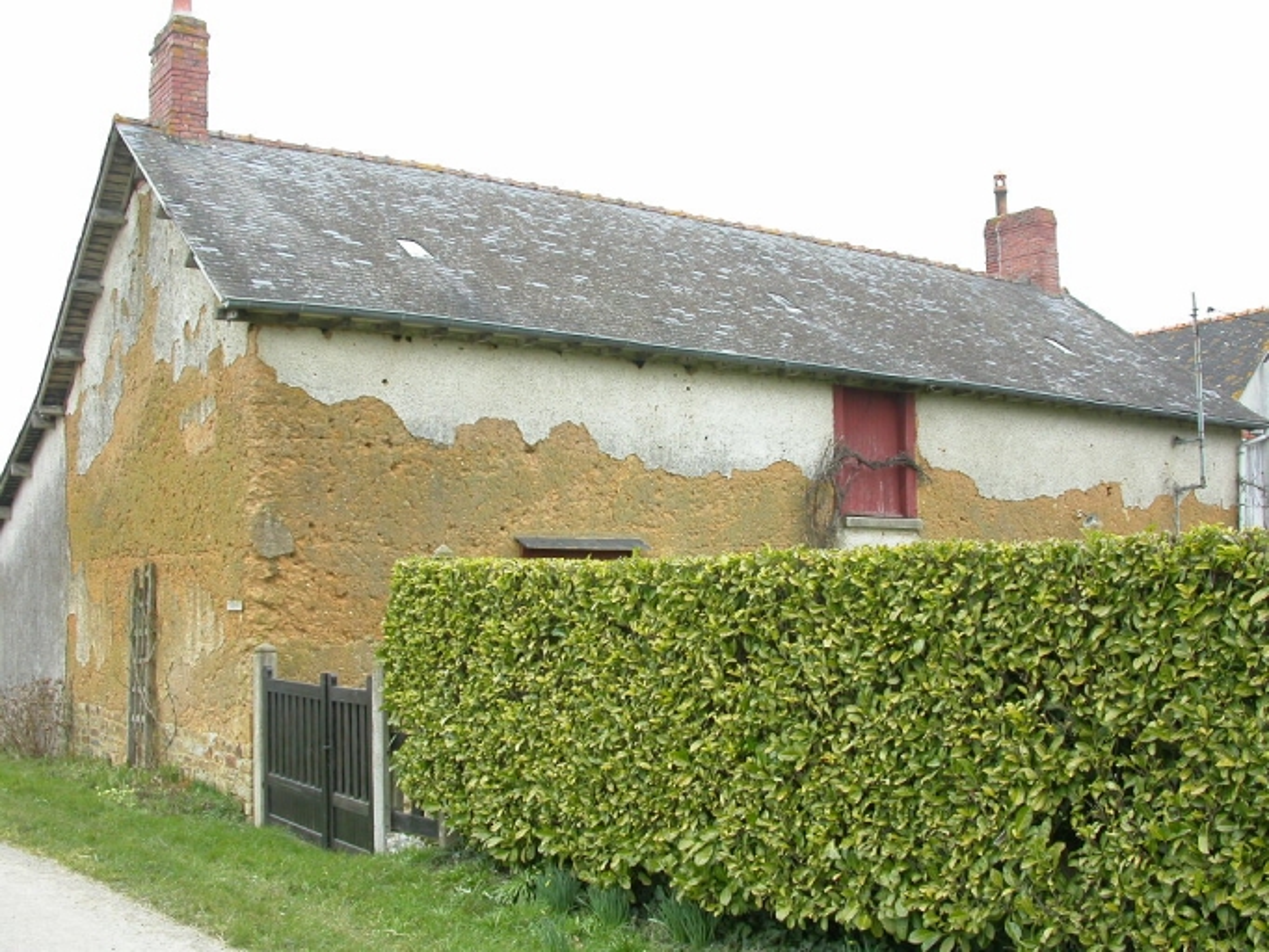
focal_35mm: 38
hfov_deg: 49.0
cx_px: 634
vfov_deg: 37.7
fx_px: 1394
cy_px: 476
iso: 100
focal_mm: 7.85
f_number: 4.2
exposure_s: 1/93.5
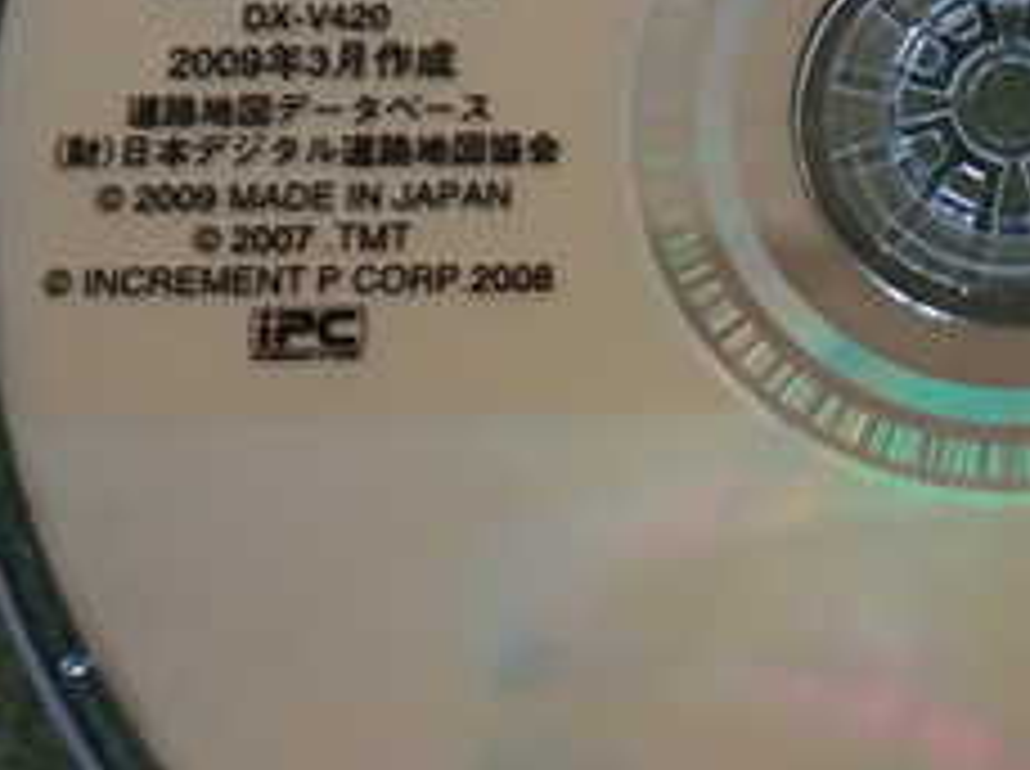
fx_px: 2495
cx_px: 1057
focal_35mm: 84
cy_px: 203
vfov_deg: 17.4
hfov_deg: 22.3
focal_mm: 5.79
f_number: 2.4
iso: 320
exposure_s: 1/30
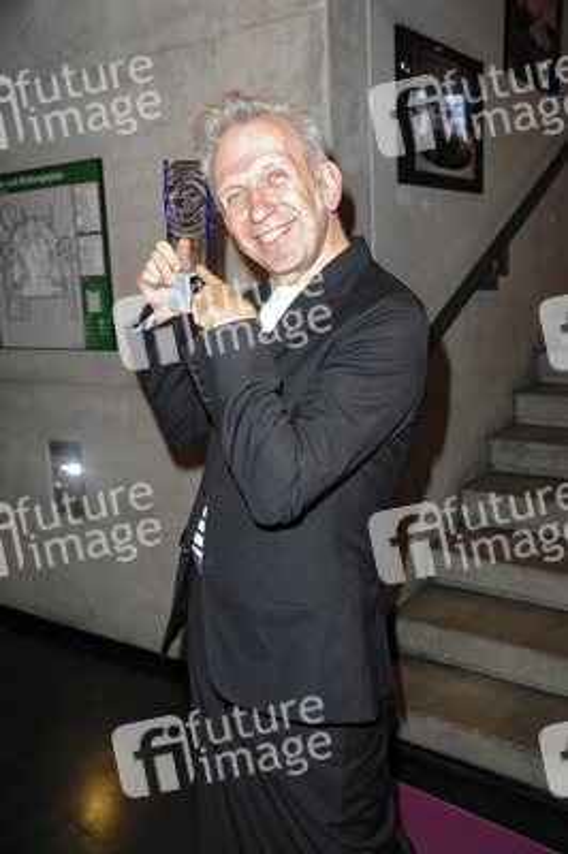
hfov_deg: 38.8
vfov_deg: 55.8
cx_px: 284
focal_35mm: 34
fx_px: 806
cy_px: 427
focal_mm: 34
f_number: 5.6
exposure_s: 1/60
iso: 1250
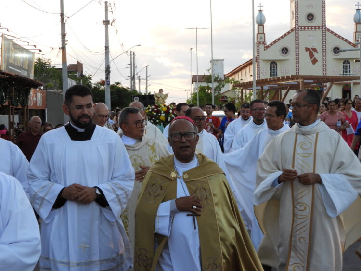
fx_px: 991
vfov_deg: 15.6
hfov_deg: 20.6
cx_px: 180
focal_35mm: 95
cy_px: 136
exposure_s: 1/60
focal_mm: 17
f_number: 4.8
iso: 160
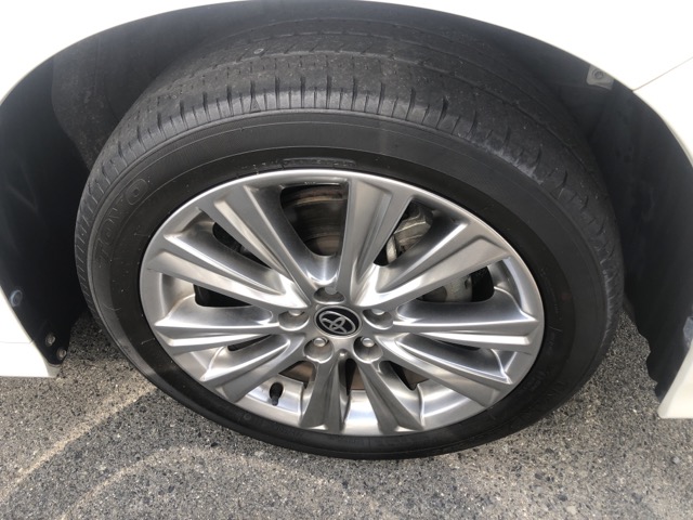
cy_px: 260
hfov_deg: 63.4
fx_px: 561
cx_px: 346
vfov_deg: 49.7
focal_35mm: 28
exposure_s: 1/179
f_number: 1.8
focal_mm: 3.99
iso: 20
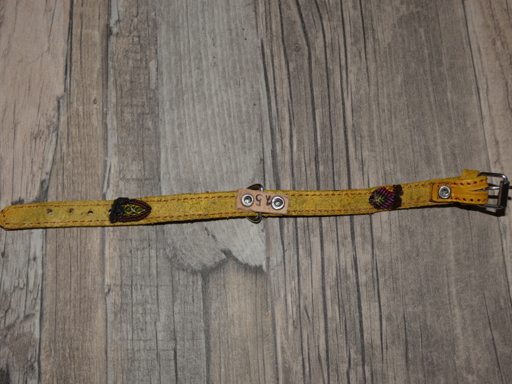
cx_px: 254
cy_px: 196
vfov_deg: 38.7
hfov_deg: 50.1
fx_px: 547
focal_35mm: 37
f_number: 3.5
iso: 80
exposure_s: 1/125
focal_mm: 6.5
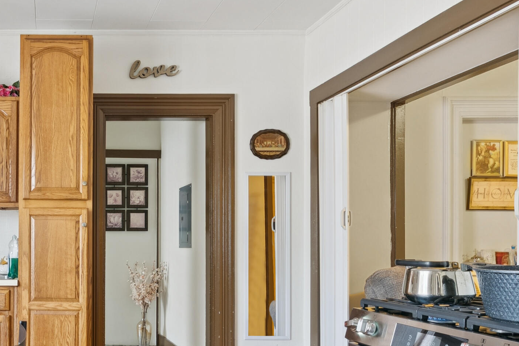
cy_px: 257
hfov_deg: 49.4
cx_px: 47
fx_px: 490
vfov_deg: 38.0
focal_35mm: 34
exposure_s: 1/4
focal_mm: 16
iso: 320
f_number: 7.1
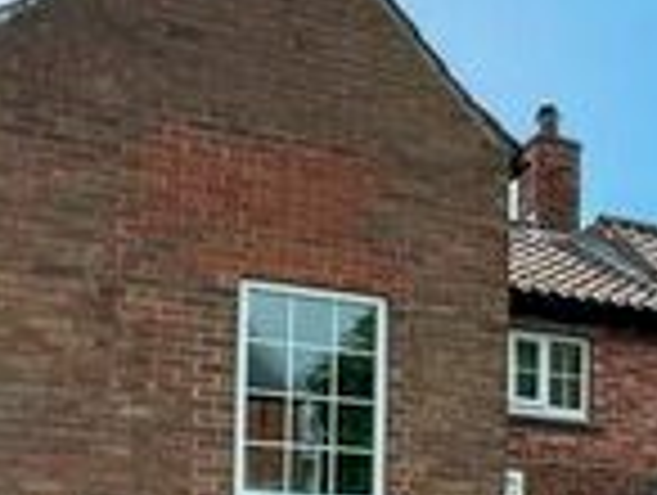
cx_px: 621
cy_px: 556
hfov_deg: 27.6
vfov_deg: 20.8
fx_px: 1274
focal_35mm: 67
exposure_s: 1/1043
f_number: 2.2
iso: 50
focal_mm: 2.22
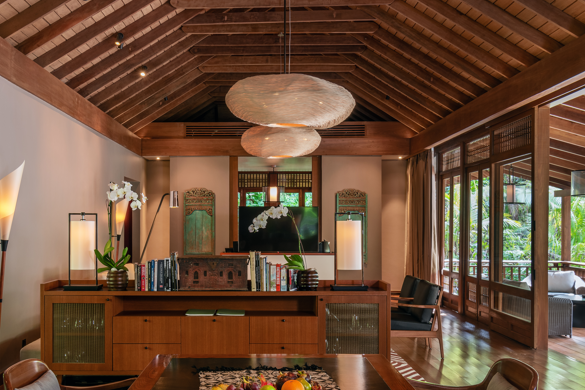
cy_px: 213
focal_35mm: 43
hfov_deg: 45.3
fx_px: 699
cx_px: 247
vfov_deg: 31.2
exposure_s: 3
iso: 100
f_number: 14
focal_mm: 29
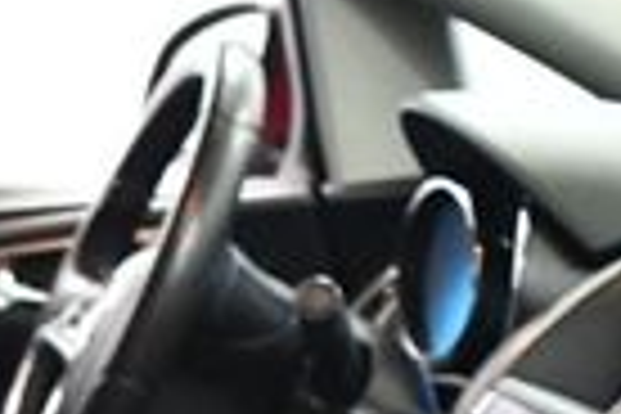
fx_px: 2881
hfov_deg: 11.9
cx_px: -230
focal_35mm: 167
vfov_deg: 7.9
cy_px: 819
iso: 3200
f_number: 3.5
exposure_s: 1/80
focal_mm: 18
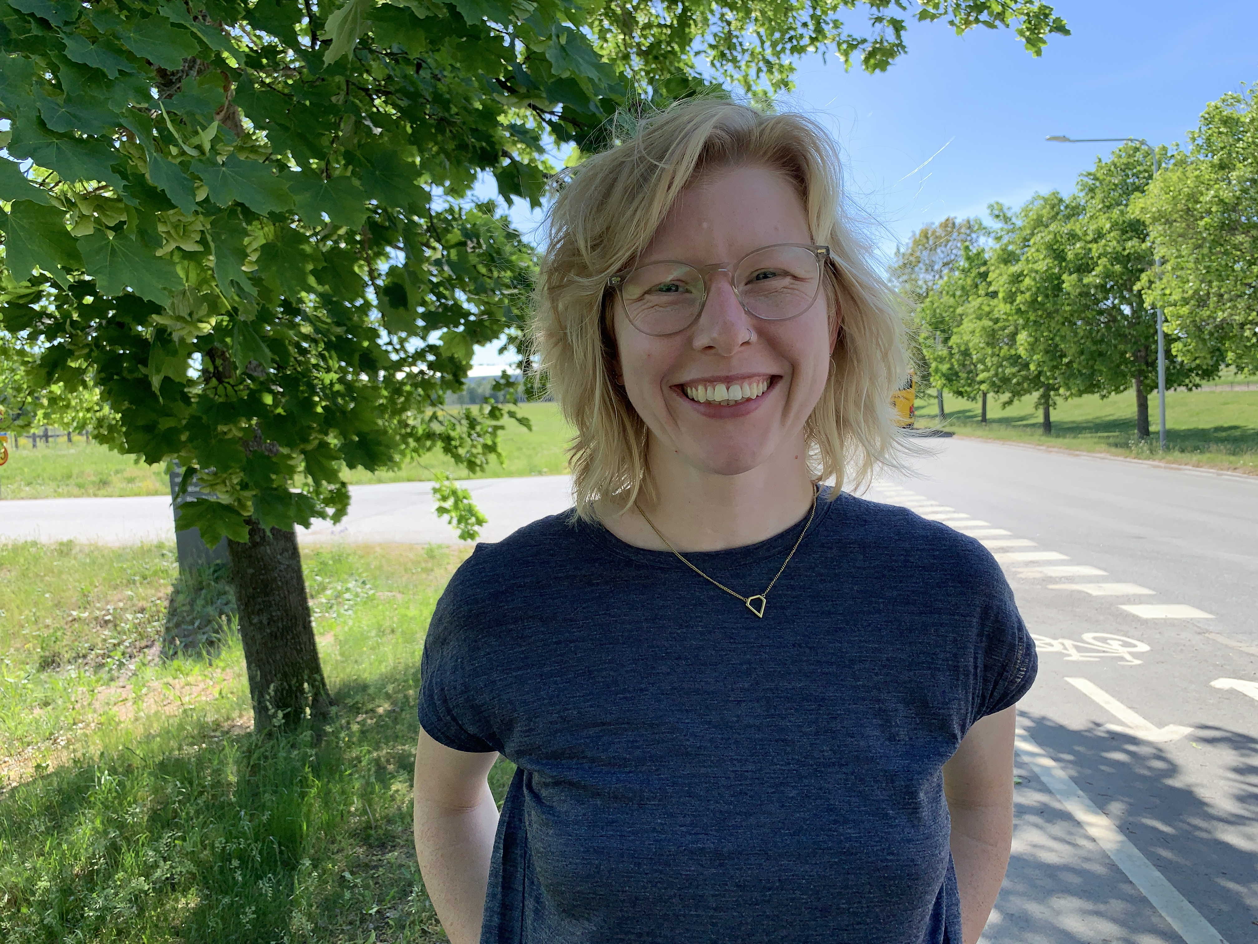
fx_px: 945
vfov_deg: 53.1
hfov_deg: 67.3
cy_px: 472
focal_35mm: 26
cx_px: 629
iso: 25
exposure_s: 1/737
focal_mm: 4.25
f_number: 1.8
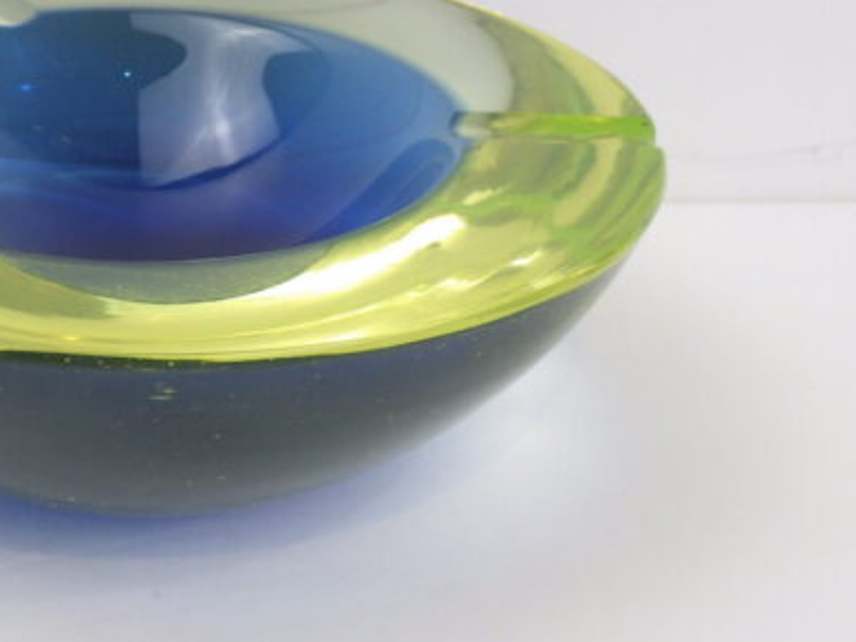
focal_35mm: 101
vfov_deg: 14.6
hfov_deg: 19.2
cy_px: 143
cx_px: 128
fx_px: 2498
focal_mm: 9.1
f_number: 4.4
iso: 125
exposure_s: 1/30
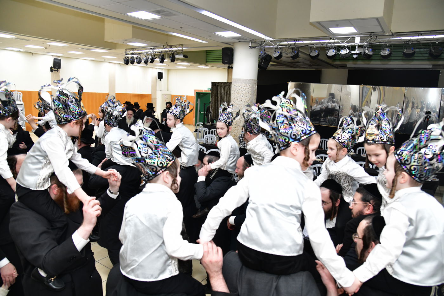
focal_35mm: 24
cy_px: 148
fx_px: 296
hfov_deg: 73.8
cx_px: 222
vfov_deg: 53.1
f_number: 5.6
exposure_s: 1/100
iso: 1600
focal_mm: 24
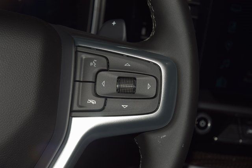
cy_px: 84
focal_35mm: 105
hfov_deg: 19.5
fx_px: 735
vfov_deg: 13.0
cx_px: 126
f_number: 8
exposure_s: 1/125
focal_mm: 70
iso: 100
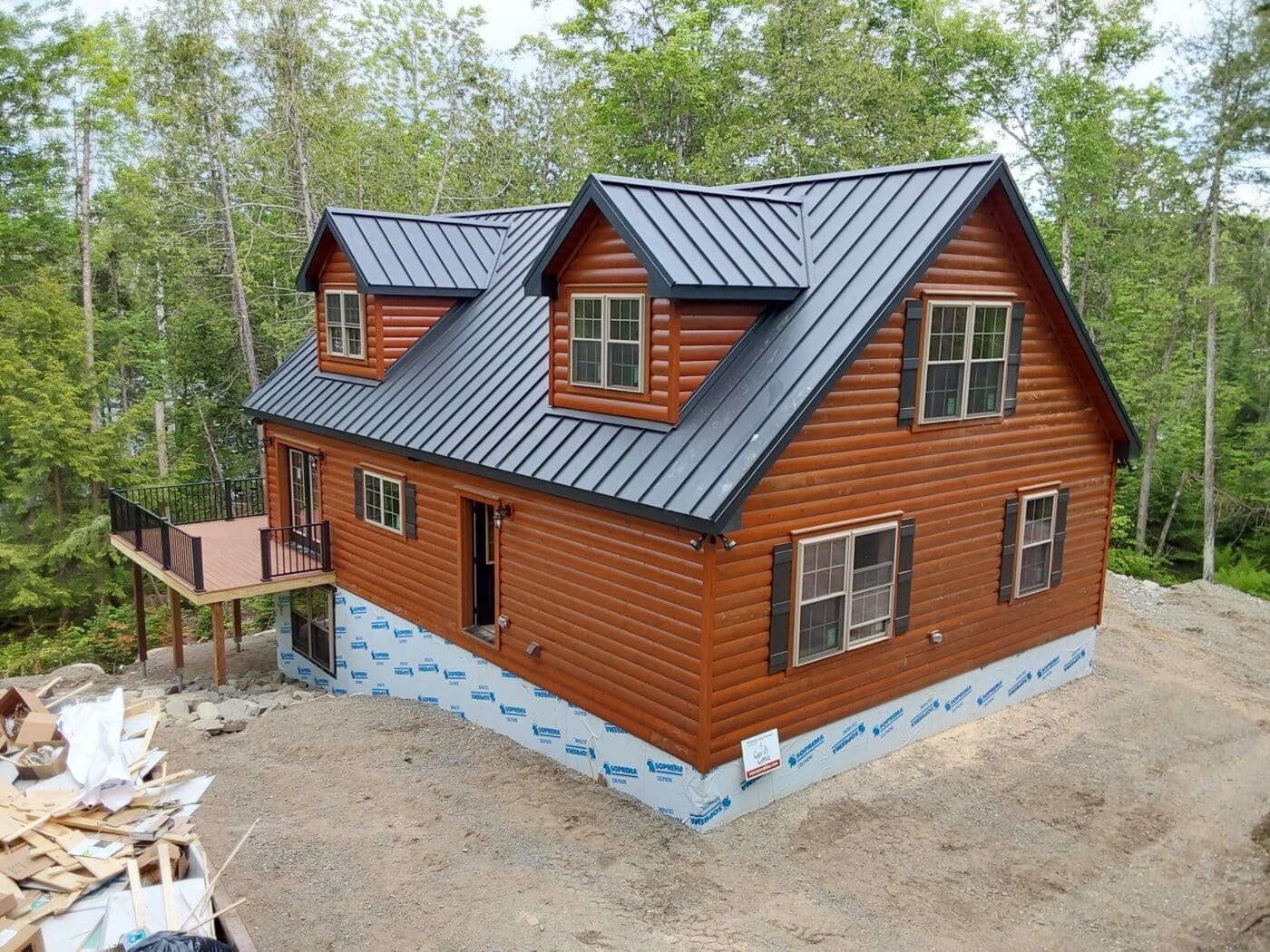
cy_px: 476
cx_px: 635
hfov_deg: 63.4
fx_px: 1027
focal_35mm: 28
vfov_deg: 49.7
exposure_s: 1/120
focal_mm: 2.91
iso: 50
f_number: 1.9
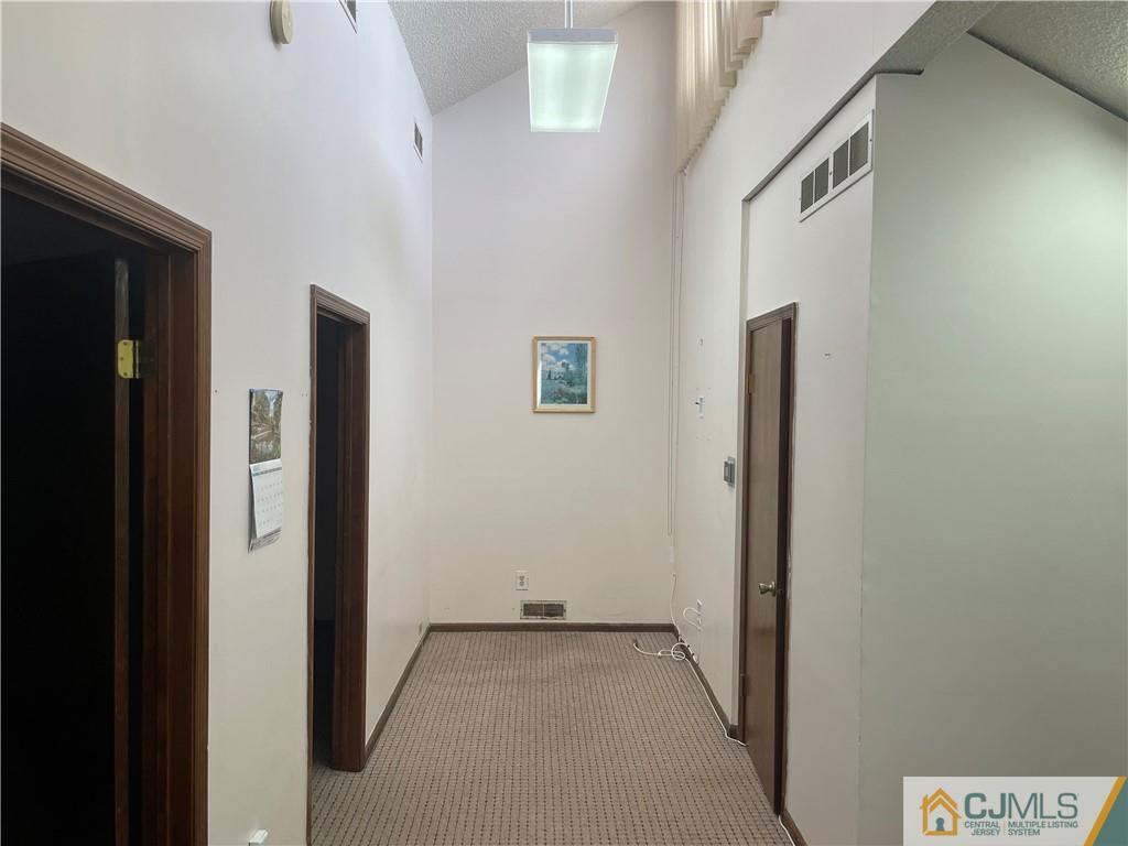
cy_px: 423
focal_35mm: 26
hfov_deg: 67.3
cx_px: 564
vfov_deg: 53.1
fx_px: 847
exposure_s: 1/121
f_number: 1.6
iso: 64
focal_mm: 4.2
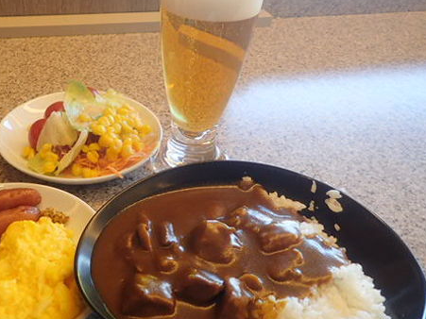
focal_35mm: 36
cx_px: 142
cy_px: 166
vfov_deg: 39.6
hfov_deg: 50.4
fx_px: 443
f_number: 2
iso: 160
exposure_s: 1/60
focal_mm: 4.5
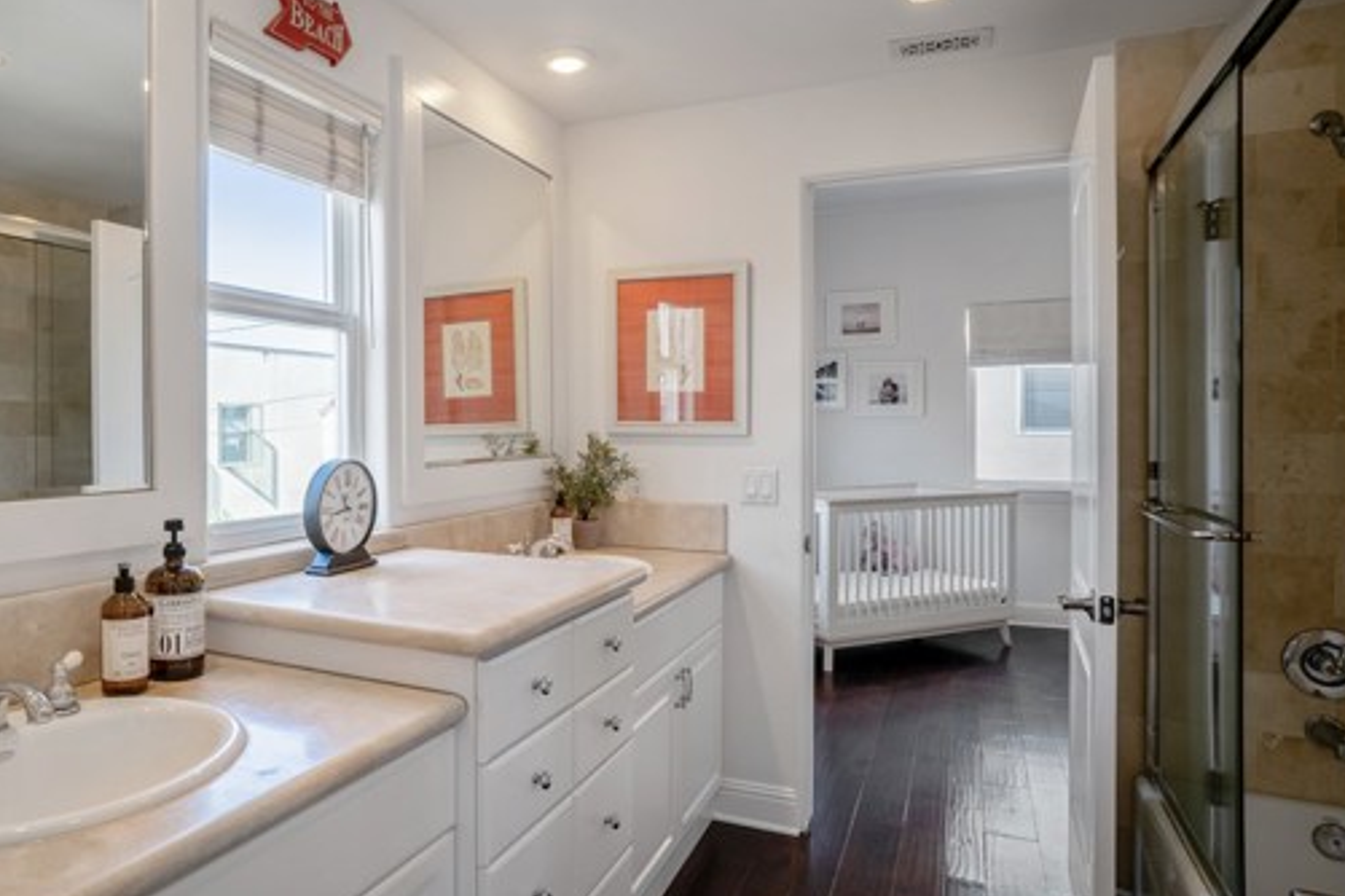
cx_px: 510
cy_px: 428
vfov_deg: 55.1
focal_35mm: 23
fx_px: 859
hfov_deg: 74.9
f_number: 8
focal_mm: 18
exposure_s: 1/160
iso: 200
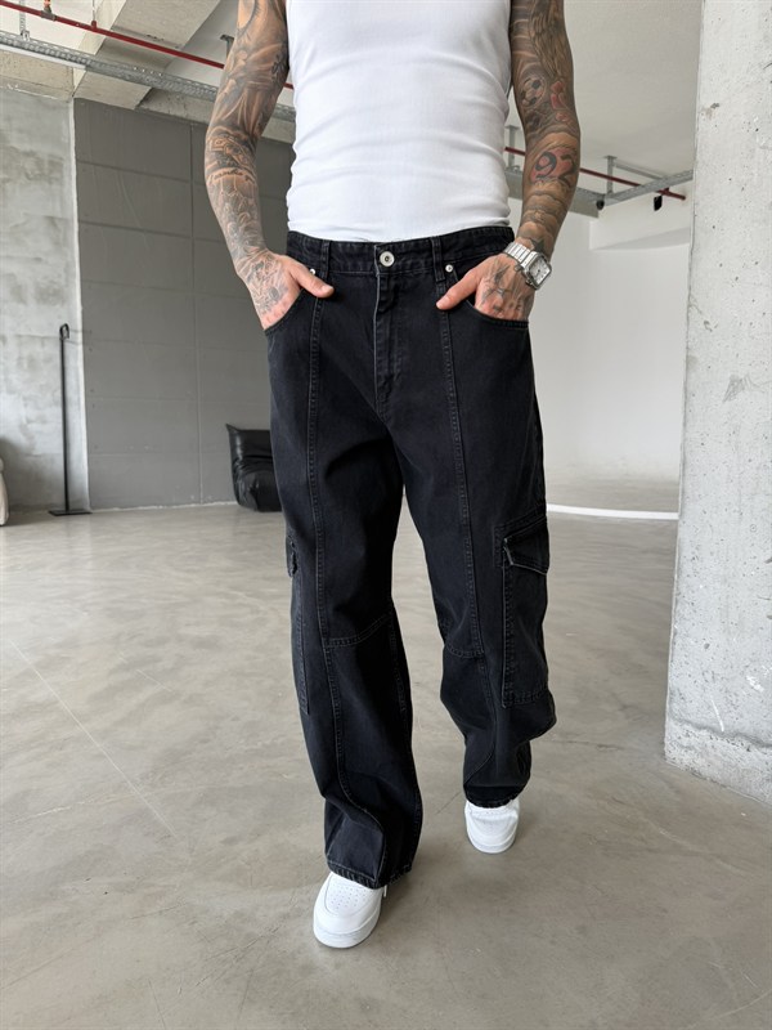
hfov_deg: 56.8
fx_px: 714
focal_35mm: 24
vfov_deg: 71.6
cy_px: 515
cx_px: 386
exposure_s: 1/175
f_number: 1.78
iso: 64
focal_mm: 6.76
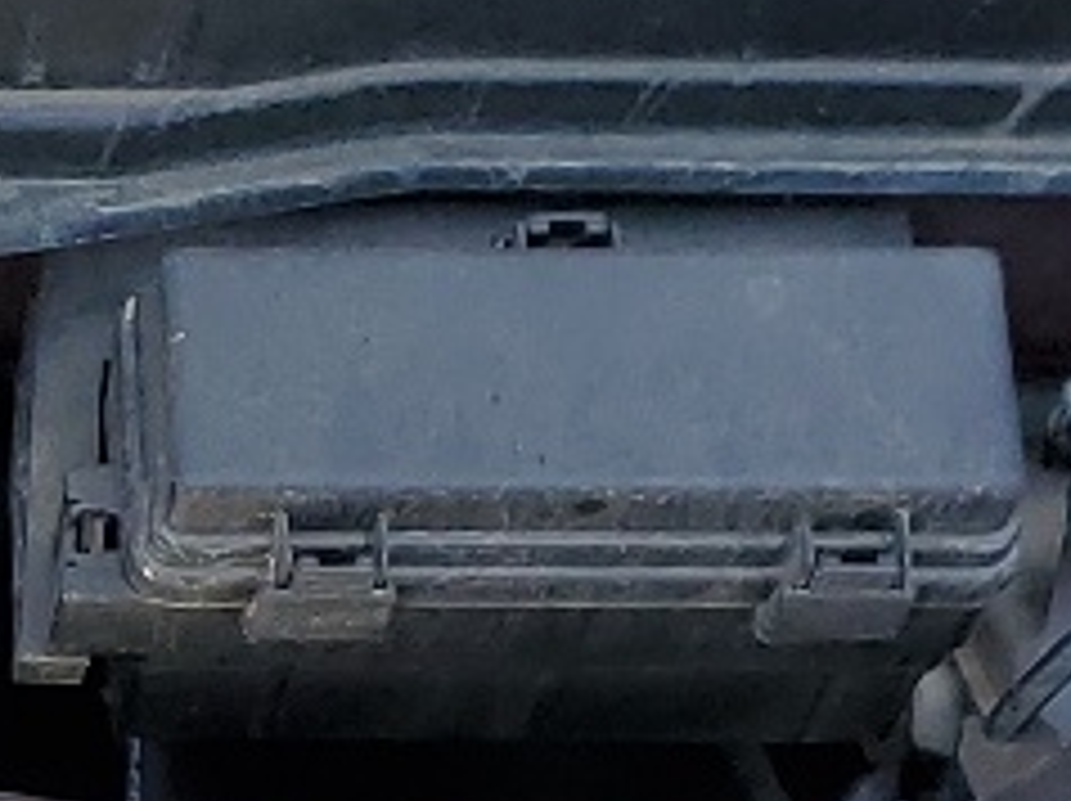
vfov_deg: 8.4
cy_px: 904
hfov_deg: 11.0
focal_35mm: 175
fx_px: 5409
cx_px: -414
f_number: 1.5
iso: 50
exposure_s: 1/833
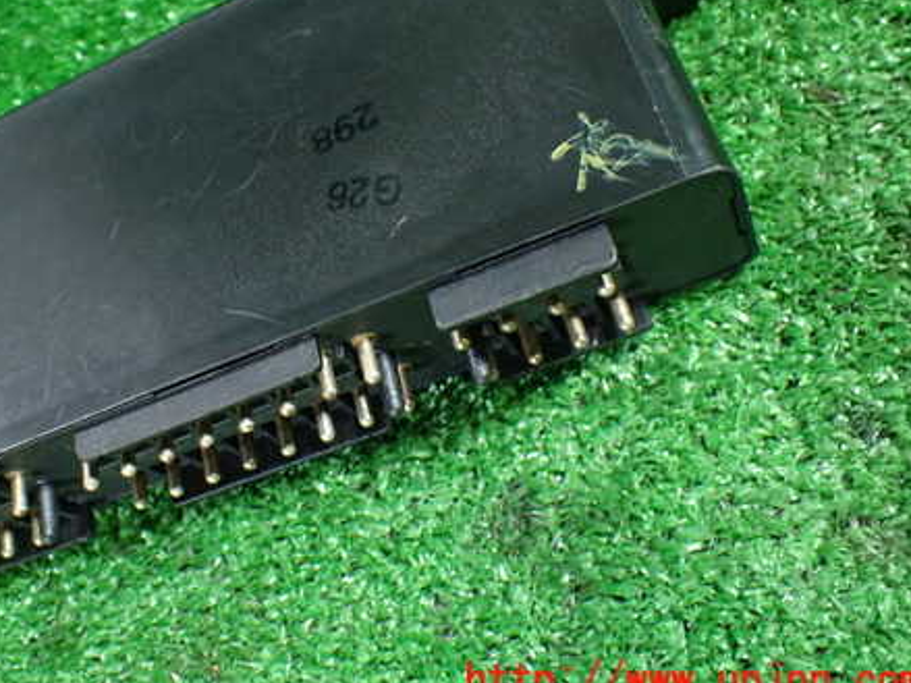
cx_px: 311
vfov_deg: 34.9
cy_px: 241
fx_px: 1079
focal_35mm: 41
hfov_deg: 45.2
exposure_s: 1/50
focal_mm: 5.4
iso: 800
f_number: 2.3
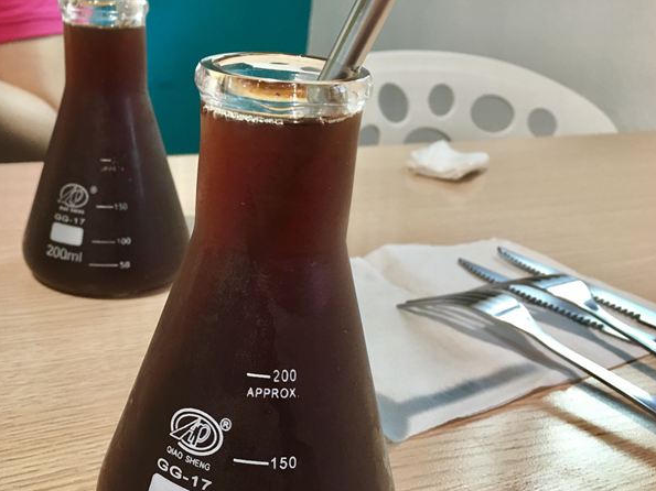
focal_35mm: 39
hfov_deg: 47.2
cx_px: 225
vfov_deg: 36.4
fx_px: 739
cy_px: 329
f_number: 2.2
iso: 32
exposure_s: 1/15
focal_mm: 4.15
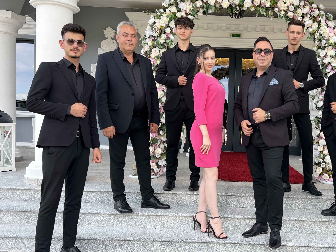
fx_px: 369
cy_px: 139
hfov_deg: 47.5
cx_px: 243
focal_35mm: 38
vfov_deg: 37.7
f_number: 1.5
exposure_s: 1/575
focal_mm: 5.7
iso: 50
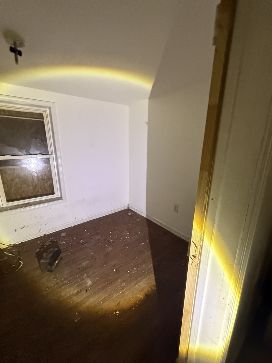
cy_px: 182
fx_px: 147
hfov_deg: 85.7
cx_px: 136
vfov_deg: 102.1
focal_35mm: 14
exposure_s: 1/60
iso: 800
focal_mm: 2.22
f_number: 2.2
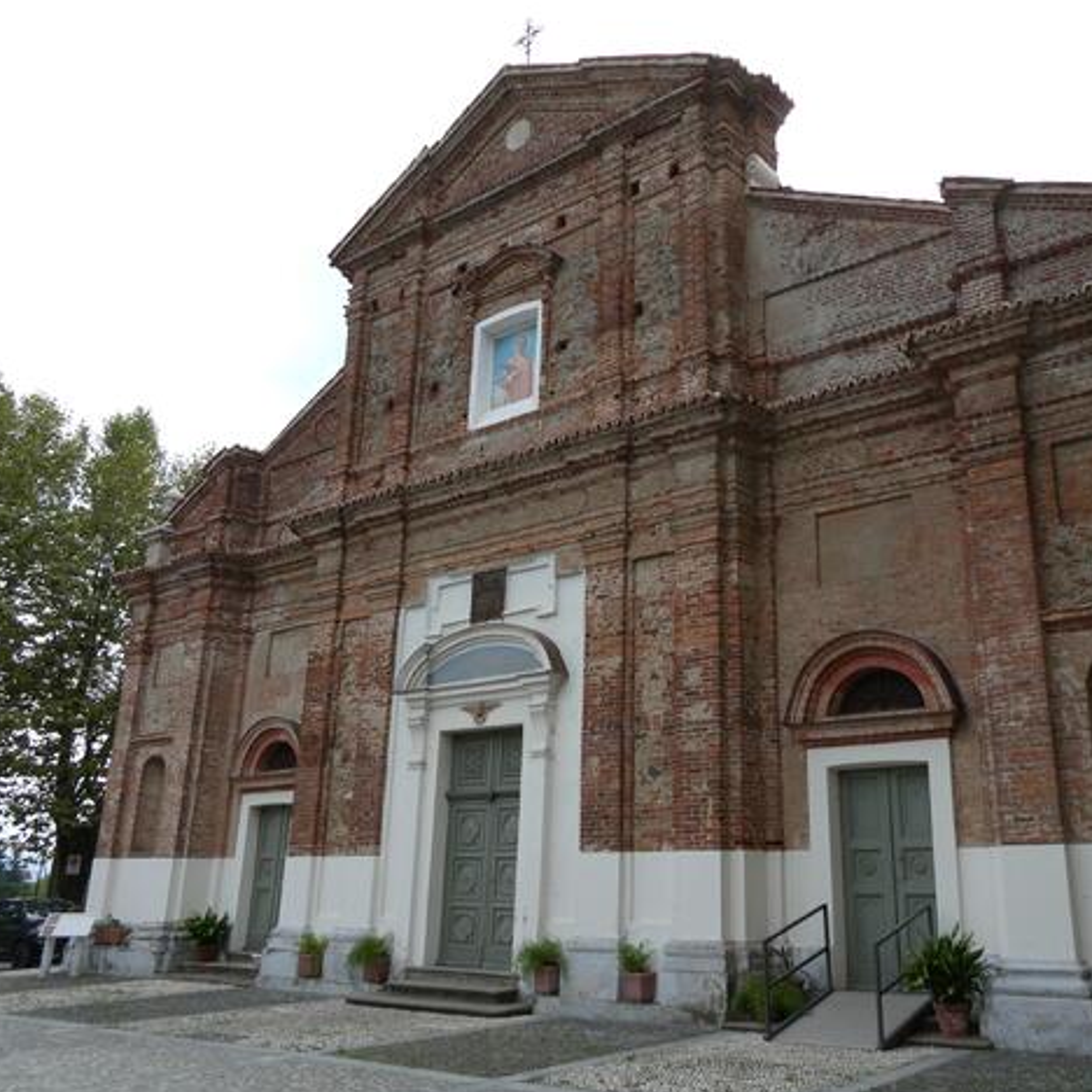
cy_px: 544
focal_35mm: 29
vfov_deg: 55.6
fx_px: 1035
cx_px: 672
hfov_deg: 55.1
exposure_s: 1/640
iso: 80
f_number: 3.3
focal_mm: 4.3
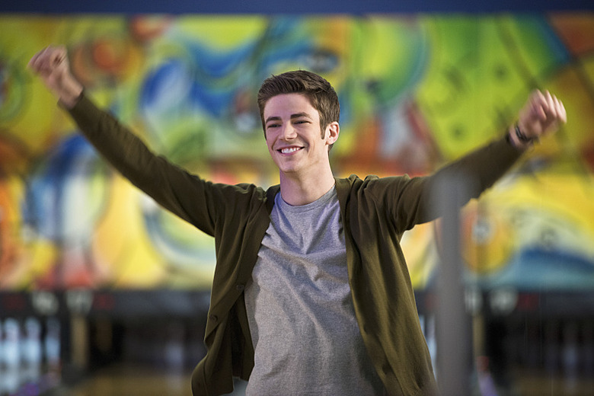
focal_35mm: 200
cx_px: 297
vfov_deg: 6.9
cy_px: 198
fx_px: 3300
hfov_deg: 10.3
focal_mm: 200
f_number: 2.8
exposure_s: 1/125
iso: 2000
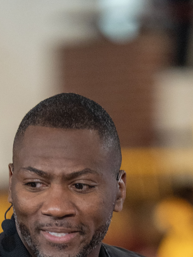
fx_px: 4349
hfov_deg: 2.5
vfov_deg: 3.4
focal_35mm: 585
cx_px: 87
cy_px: 350
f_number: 2.8
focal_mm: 200
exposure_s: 1/320
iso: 3200
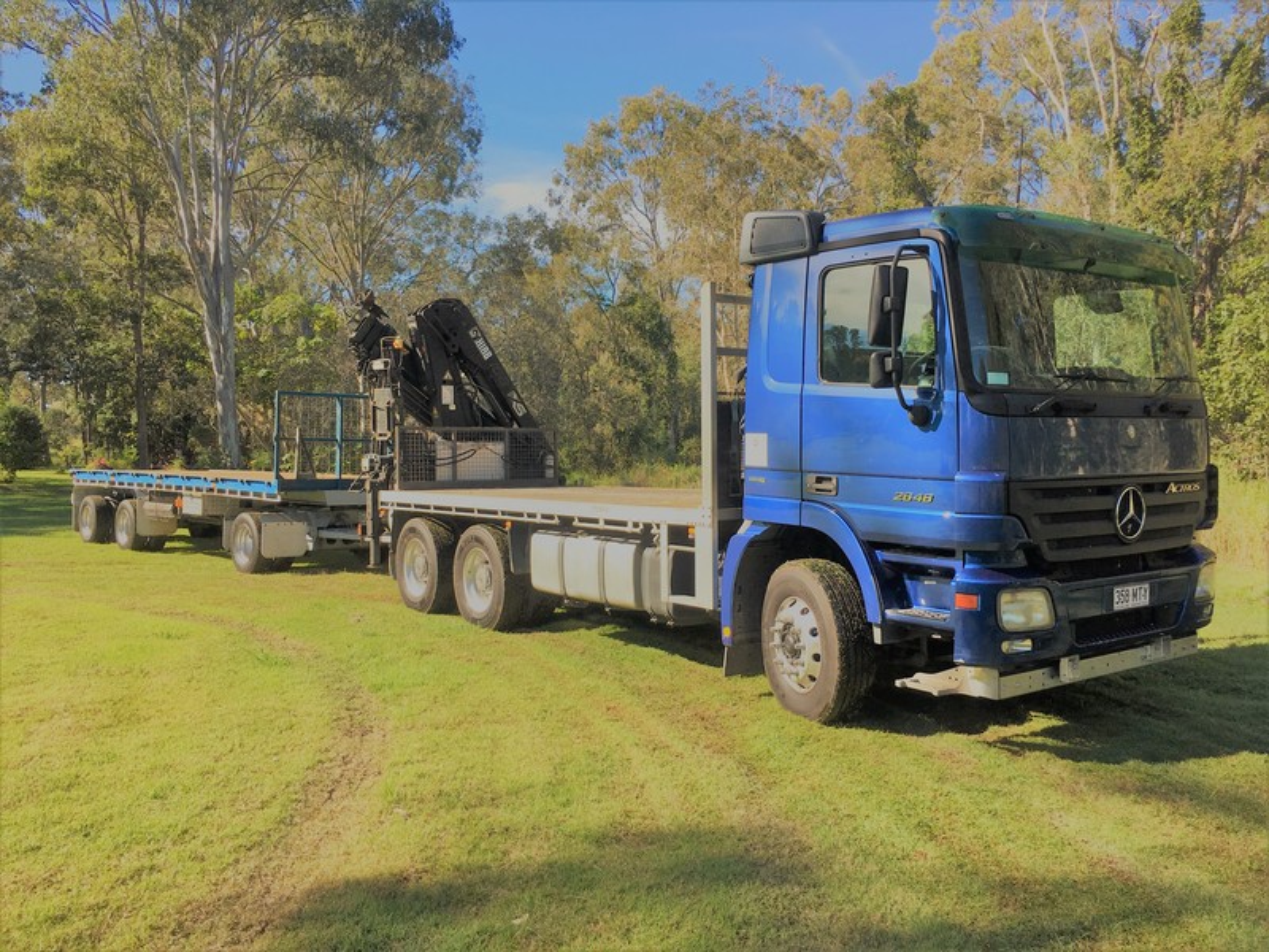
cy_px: 476
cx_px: 634
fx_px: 1063
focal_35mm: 29
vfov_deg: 48.2
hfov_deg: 61.7
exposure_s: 1/651
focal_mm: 4.15
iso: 25
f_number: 2.2
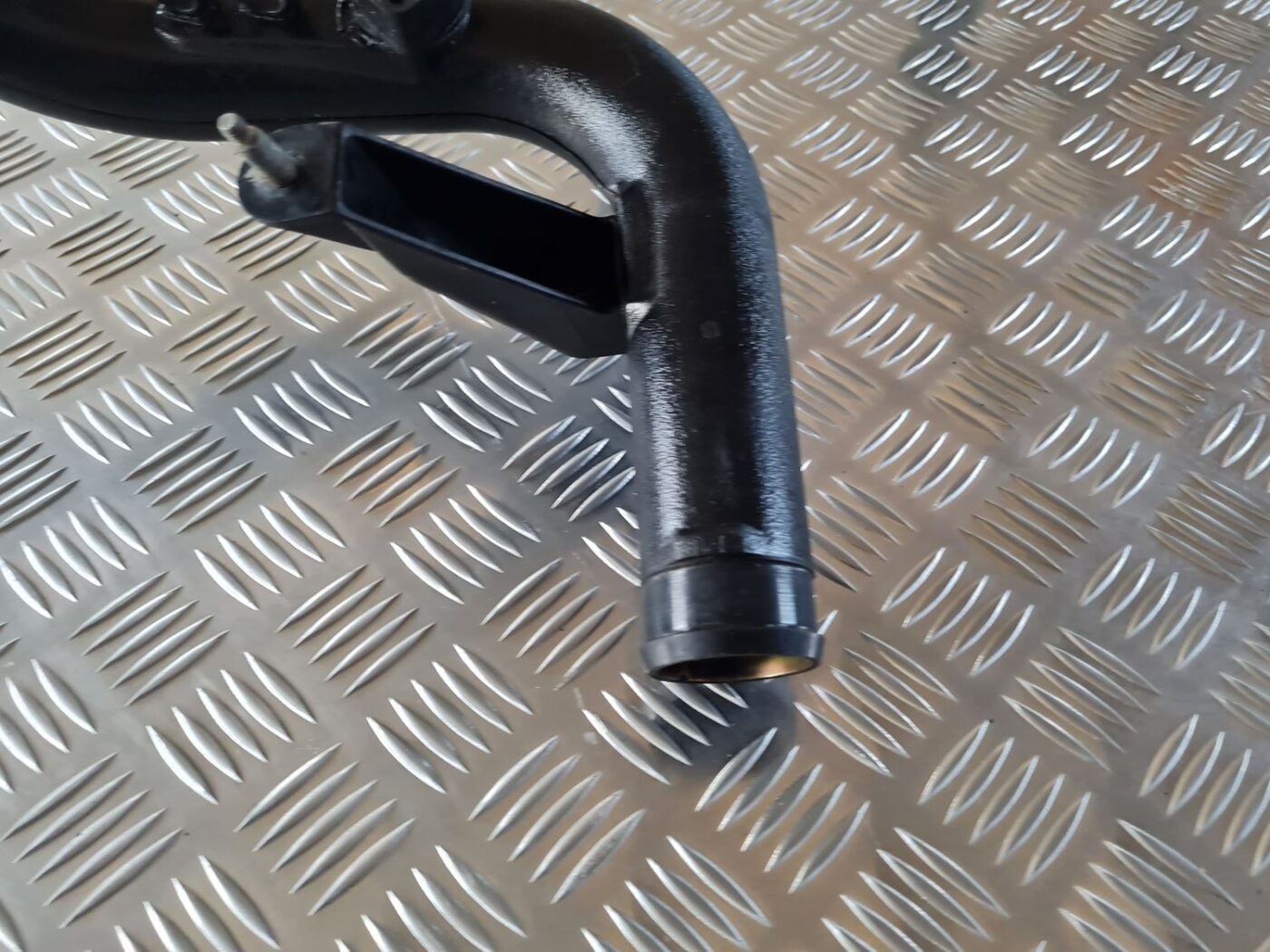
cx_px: 635
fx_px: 954
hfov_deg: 67.3
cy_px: 476
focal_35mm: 26
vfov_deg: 53.1
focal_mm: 5.4
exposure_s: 1/100
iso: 125
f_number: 1.8
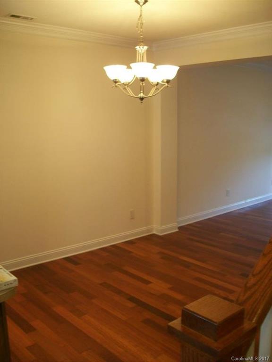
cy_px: 181
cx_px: 136
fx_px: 377
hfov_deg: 39.7
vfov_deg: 51.4
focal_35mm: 36
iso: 80
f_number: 2.7
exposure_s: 1/4.77
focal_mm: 6
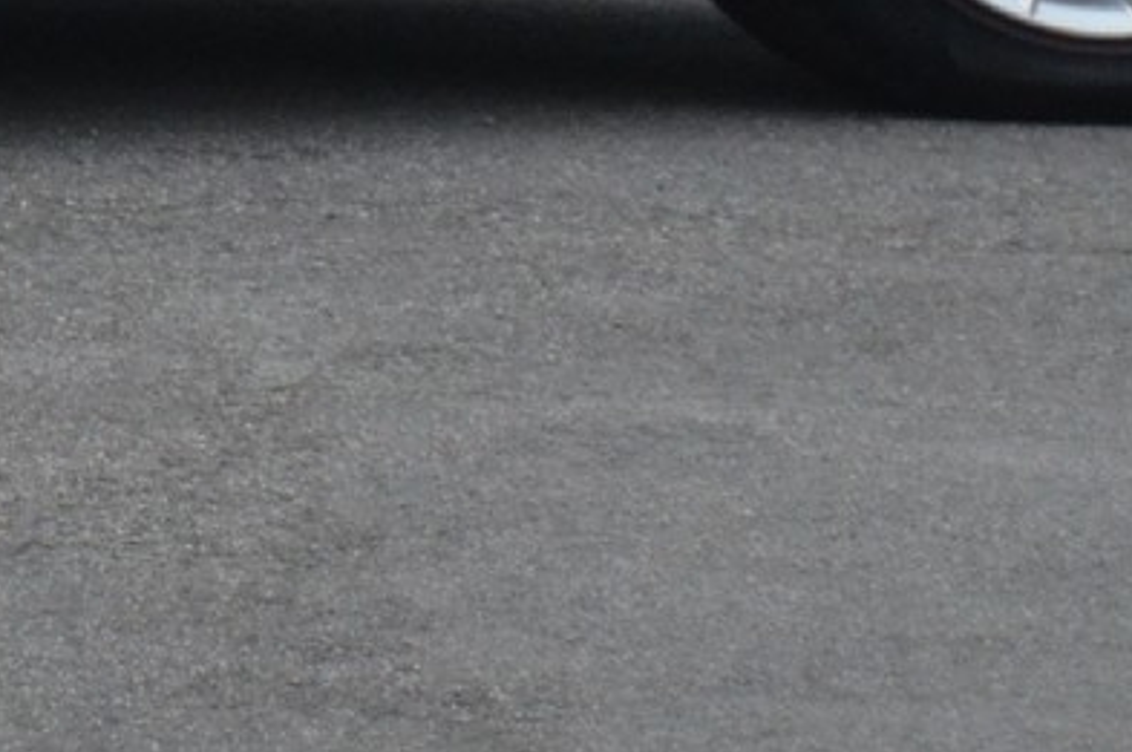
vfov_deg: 1.4
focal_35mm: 1001
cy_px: -1354
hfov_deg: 2.1
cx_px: -1230
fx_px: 31442
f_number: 5.3
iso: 800
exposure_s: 1/640
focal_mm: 105
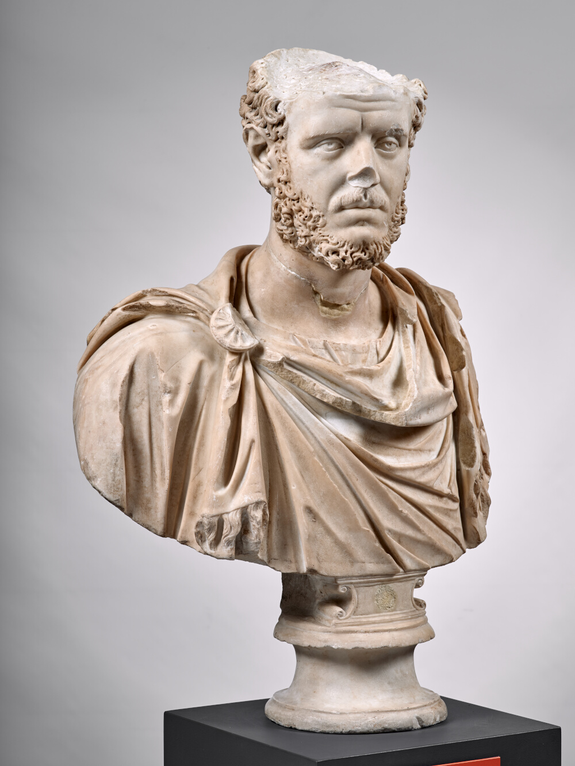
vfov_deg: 30.7
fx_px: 1395
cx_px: 288
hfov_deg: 23.3
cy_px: 383
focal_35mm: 63
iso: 100
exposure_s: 1/125
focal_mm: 80
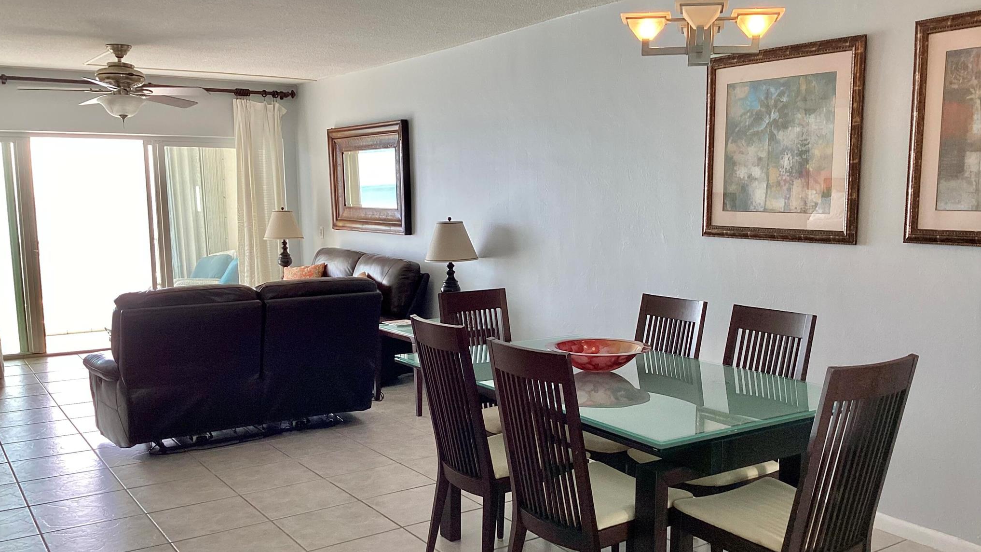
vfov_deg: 34.5
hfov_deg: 58.0
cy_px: 328
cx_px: 490
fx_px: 884
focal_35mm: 34
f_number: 2.4
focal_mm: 3.3
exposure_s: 1/120
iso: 64
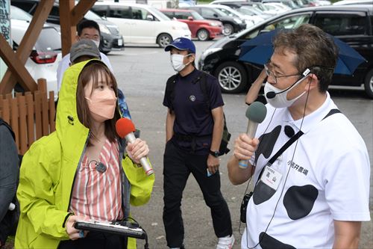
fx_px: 777
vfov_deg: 18.2
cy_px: 124
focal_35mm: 75
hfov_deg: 27.0
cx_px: 186
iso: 1250
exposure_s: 1/400
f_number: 10
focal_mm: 50
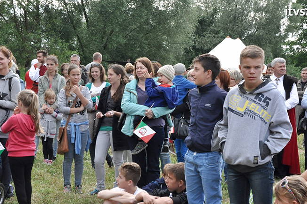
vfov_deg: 18.3
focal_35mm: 74
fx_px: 630
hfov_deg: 27.4
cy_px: 128
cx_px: 163
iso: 1250
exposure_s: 1/160
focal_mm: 38
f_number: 16
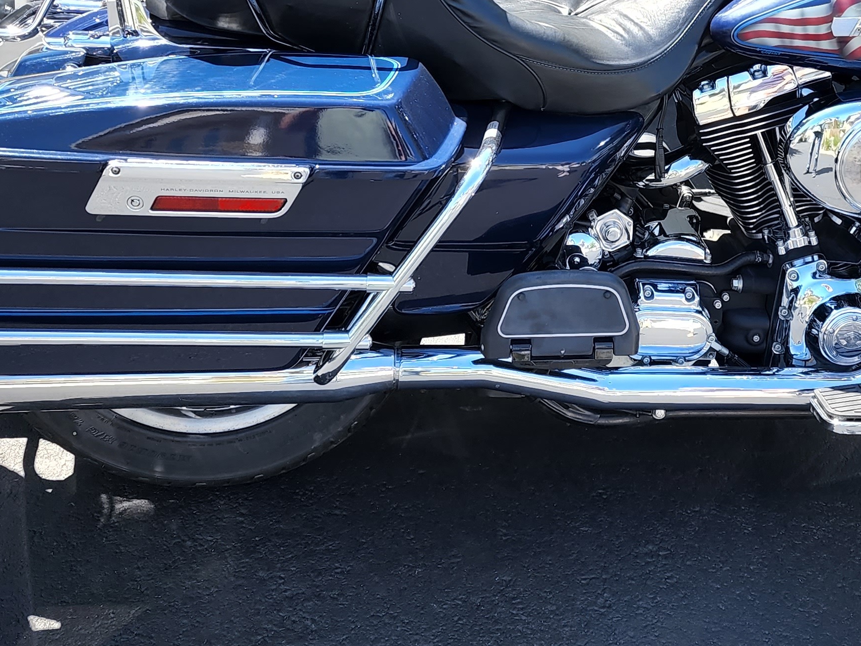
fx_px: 1318
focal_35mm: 53
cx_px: 632
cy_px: 109
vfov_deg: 26.9
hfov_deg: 35.5
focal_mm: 6.4
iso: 16
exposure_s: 1/180
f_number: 1.8
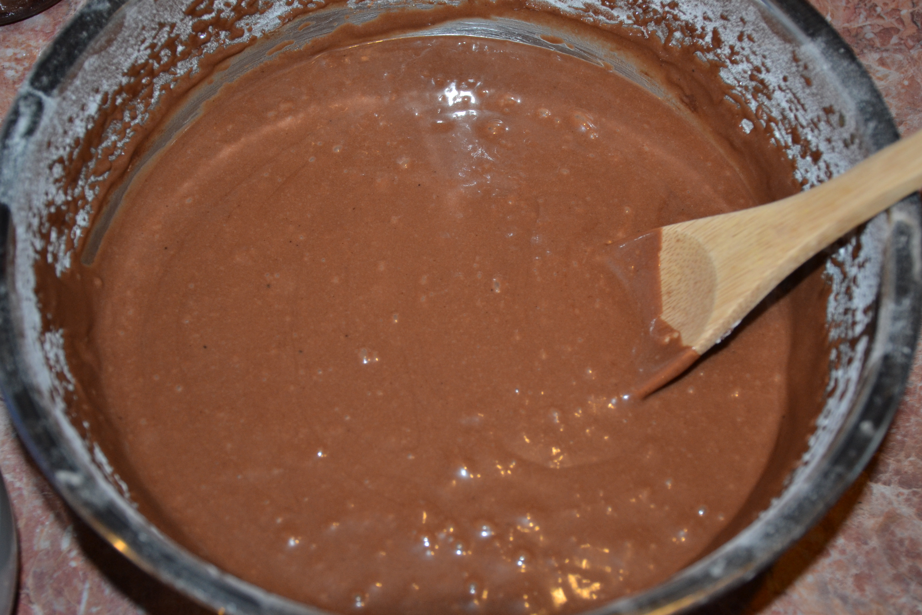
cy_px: 308
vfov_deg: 25.8
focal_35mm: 52
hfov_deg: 37.9
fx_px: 1344
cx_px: 461
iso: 720
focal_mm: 35
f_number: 4.2
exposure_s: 1/60
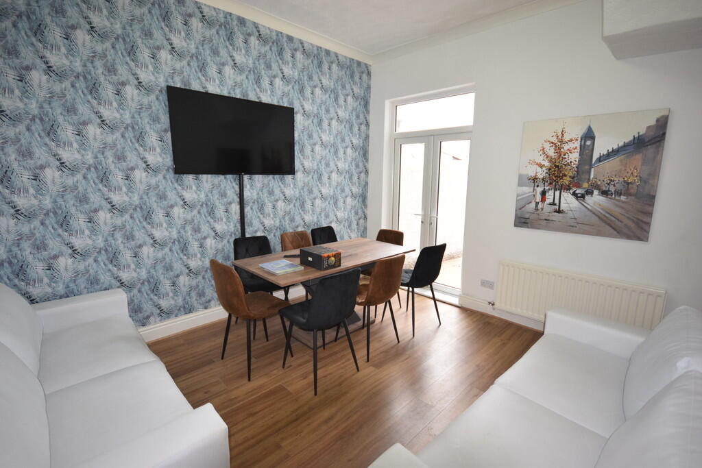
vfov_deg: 72.1
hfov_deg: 95.0
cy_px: 234
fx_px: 322
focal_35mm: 16
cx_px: 351
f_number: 5.6
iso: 720
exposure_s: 1/125
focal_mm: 11
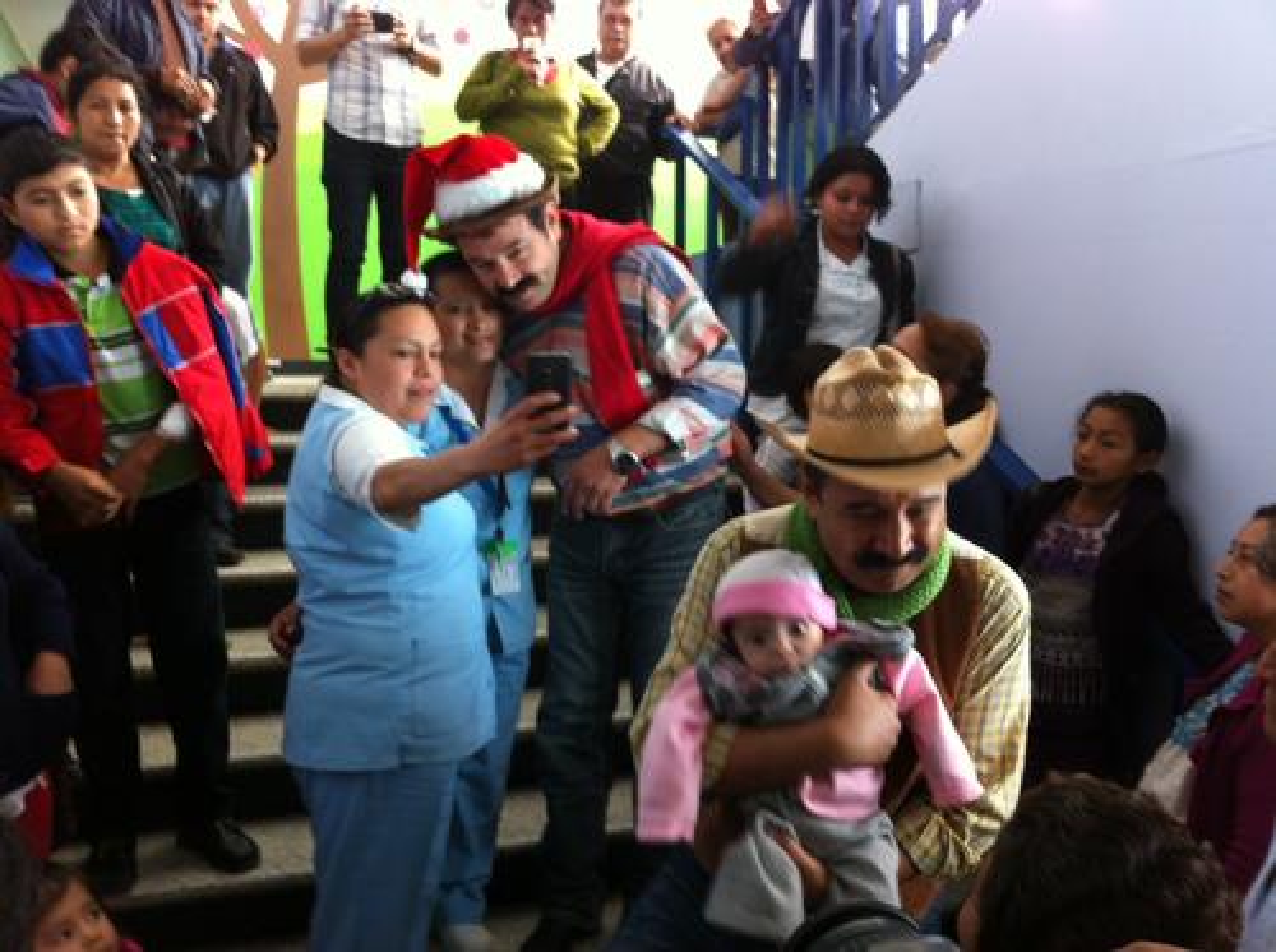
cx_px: 638
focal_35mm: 35
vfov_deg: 40.6
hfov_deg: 52.7
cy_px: 476
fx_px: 1288
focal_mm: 3.85
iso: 80
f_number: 2.8
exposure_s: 1/20
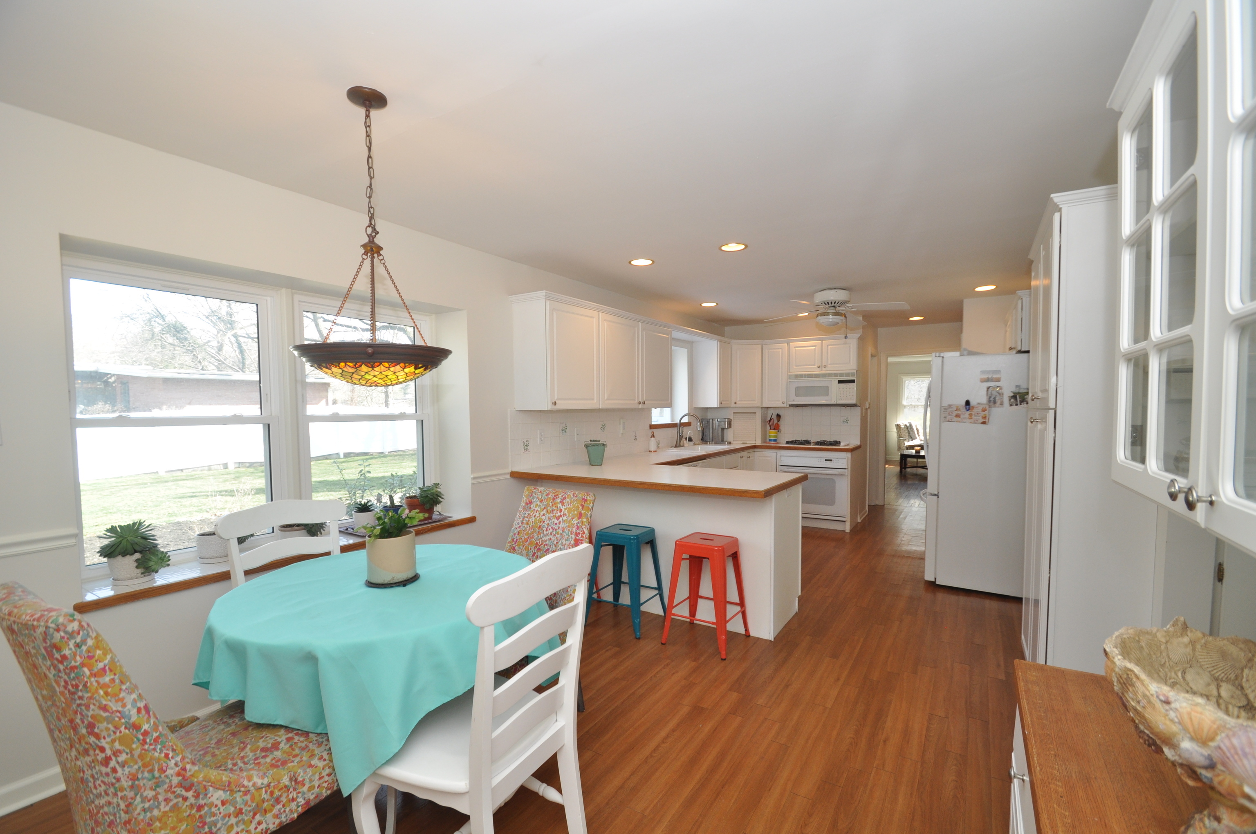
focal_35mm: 15
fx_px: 523
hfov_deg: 100.5
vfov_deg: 77.2
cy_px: 417
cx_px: 628
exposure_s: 1/80
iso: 400
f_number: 4.5
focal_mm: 10
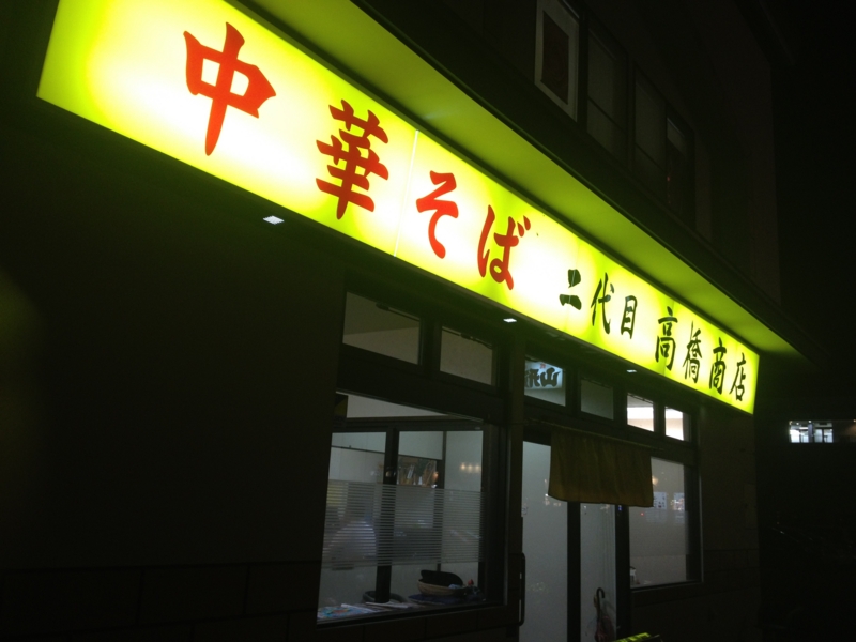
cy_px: 321
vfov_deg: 40.7
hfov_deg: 52.6
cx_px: 428
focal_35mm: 35
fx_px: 865
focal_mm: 4.28
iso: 80
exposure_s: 1/20
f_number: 2.4
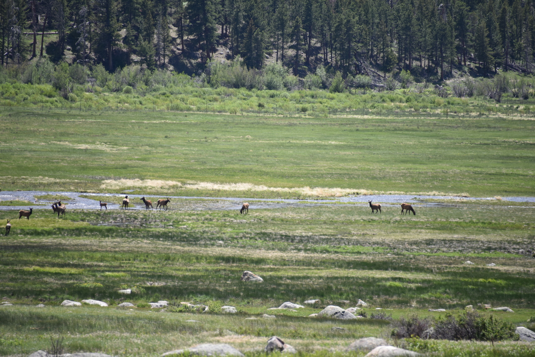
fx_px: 4459
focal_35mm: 300
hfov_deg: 6.9
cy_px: 178
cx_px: 268
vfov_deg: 4.6
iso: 250
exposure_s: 1/640
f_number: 5.6
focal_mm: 300
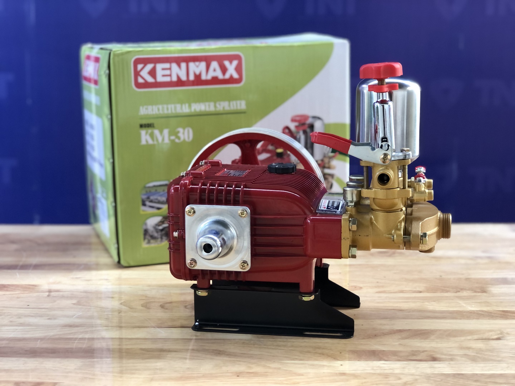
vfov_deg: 25.7
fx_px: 848
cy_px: 193
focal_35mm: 57
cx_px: 258
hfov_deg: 33.8
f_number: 2.8
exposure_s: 1/30
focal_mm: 6.6
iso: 80
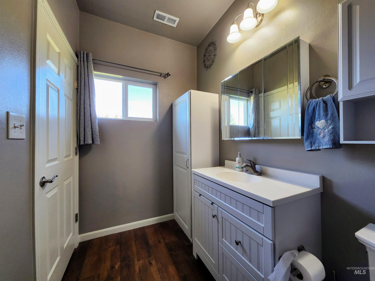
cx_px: 188
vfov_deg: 89.9
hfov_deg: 106.2
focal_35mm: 13
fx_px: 141
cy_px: 140
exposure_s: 1/60
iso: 160
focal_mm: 1.74
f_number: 2.2
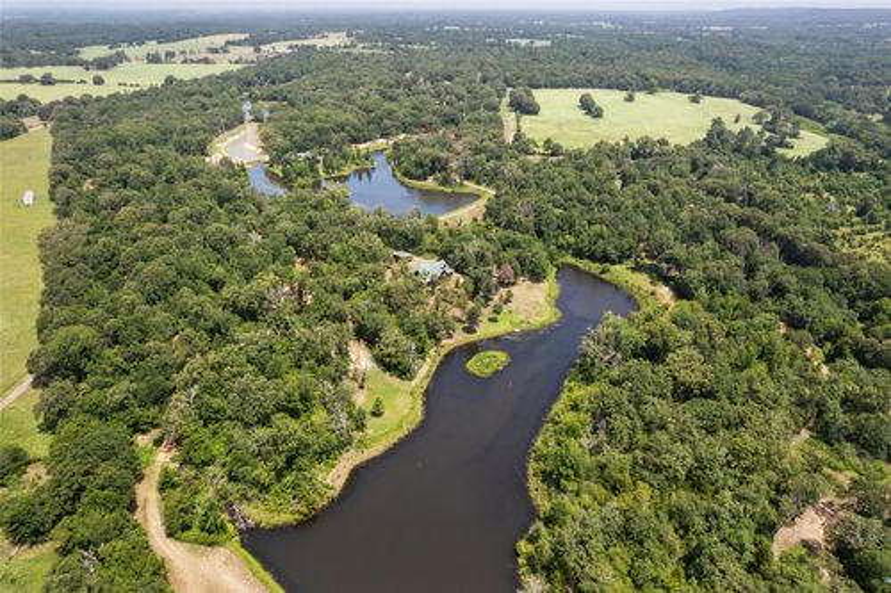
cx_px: 446
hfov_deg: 78.6
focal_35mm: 22
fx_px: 544
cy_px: 296
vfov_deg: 57.2
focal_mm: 8.38
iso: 110
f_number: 2.8
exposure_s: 1/1600
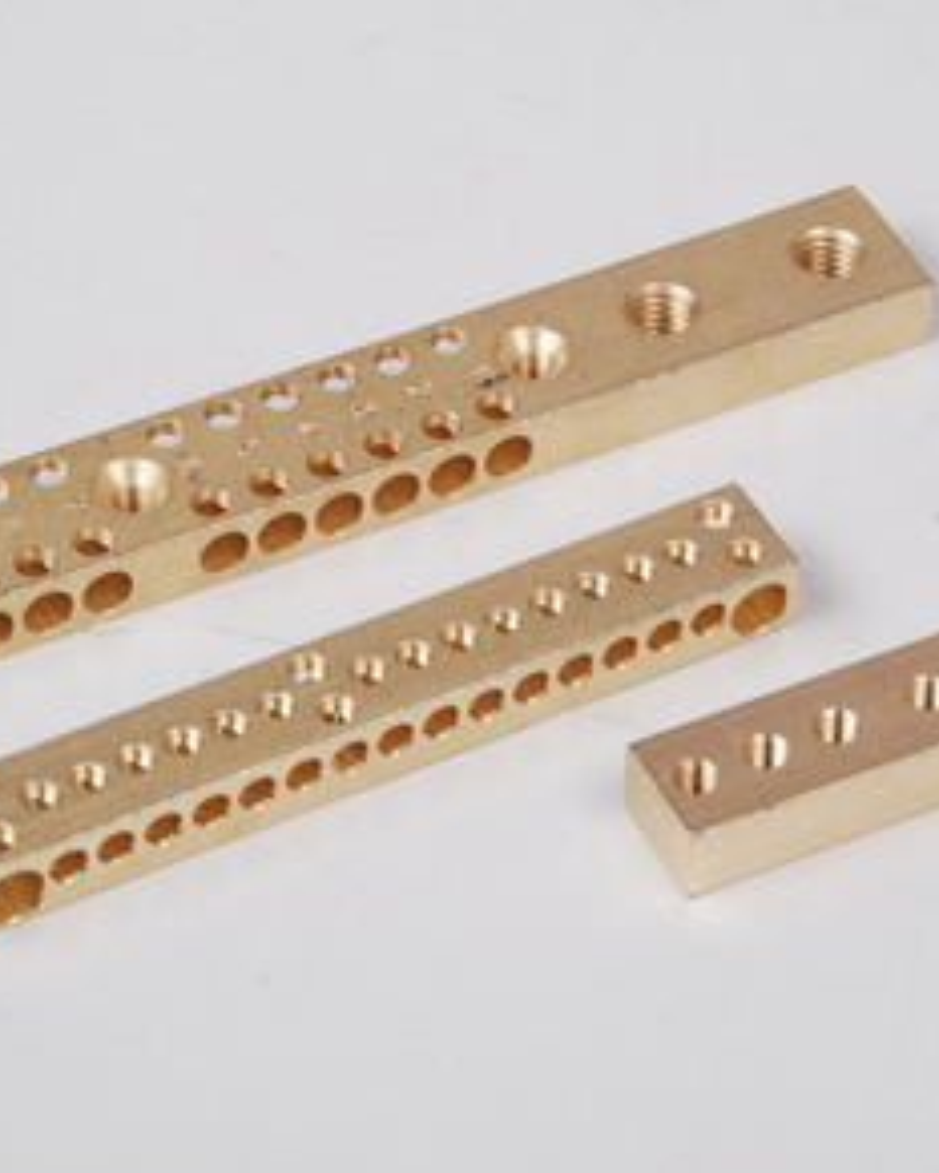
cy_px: 538
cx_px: 568
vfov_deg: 9.4
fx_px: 7146
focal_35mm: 206
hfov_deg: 7.5
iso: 100
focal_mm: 85
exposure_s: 1/125
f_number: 18
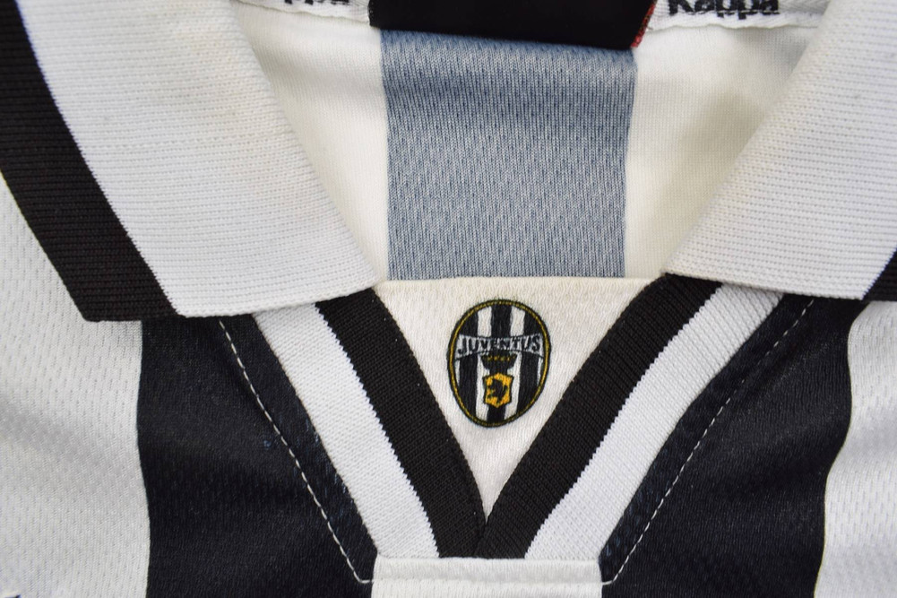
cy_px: 299
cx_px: 448
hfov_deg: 67.4
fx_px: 673
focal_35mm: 27
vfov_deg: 47.9
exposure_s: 1/60
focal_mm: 18
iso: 400
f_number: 10
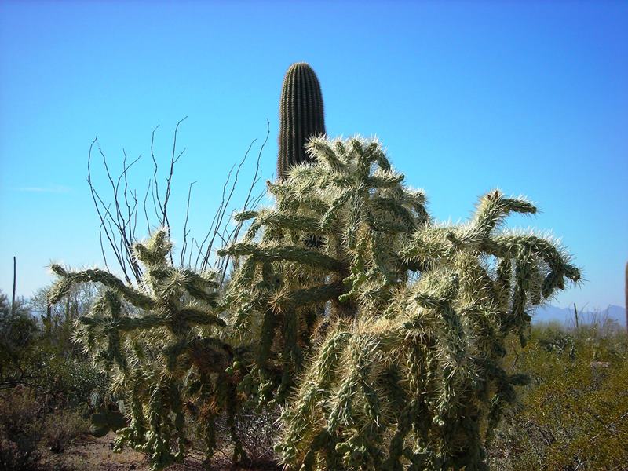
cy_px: 236
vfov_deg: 30.9
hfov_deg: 40.4
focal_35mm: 47
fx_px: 853
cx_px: 314
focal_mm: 7.8
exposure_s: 1/185
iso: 50
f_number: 6.9
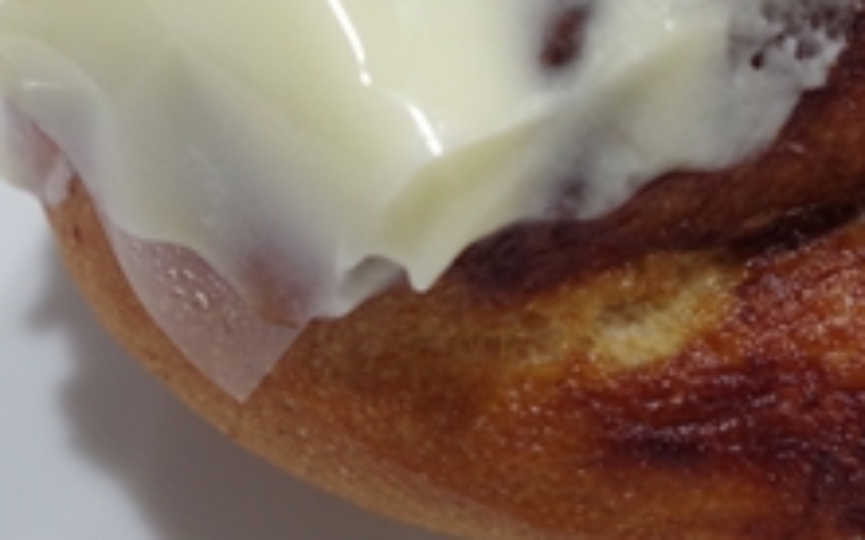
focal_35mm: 111
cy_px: 20
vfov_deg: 11.7
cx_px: 589
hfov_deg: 18.7
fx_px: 2616
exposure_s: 1/80
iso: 1600
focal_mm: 32.5
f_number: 5.6
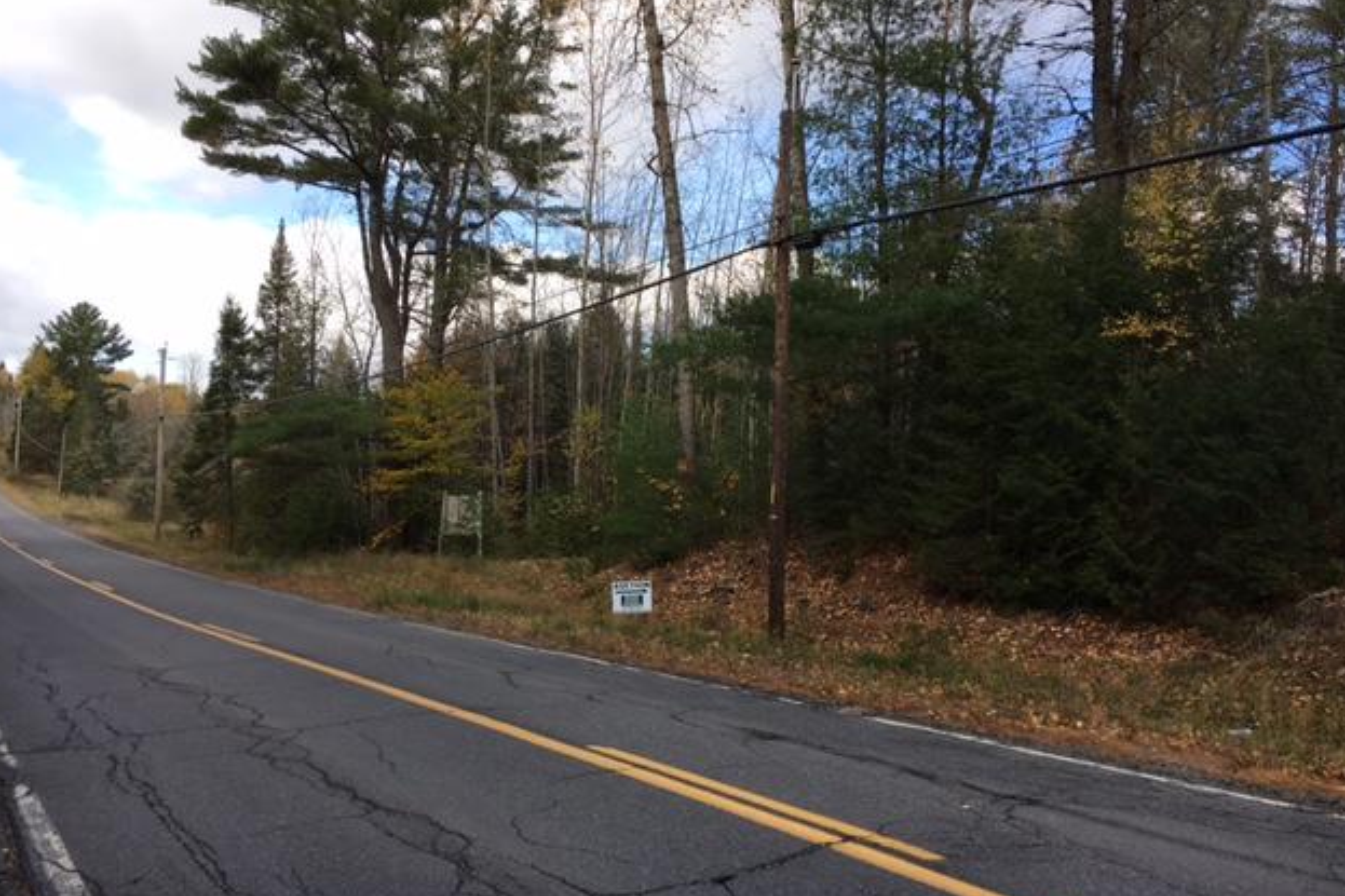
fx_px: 1158
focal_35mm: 31
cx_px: 669
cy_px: 434
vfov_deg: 42.3
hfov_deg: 60.3
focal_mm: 4.15
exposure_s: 1/506
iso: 25
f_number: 2.2
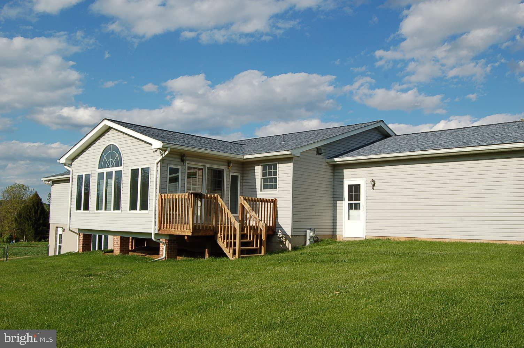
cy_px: 174
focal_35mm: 33
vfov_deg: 39.9
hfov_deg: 57.3
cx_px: 262
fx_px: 480
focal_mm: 22
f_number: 10
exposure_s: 1/400
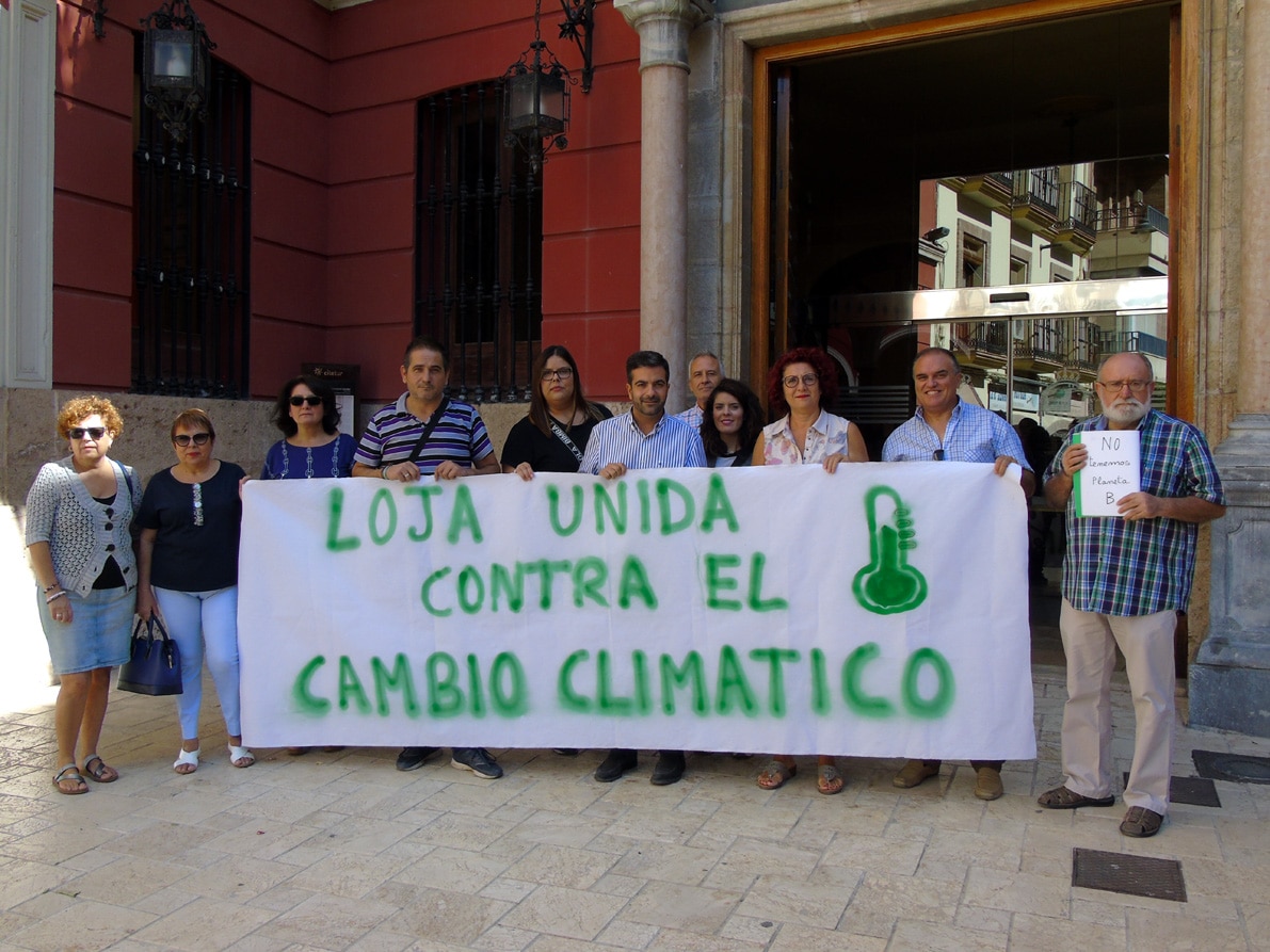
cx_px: 635
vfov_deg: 48.2
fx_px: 1064
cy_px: 476
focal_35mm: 29
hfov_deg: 61.7
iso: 80
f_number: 3.6
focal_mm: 5.2
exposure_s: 1/200
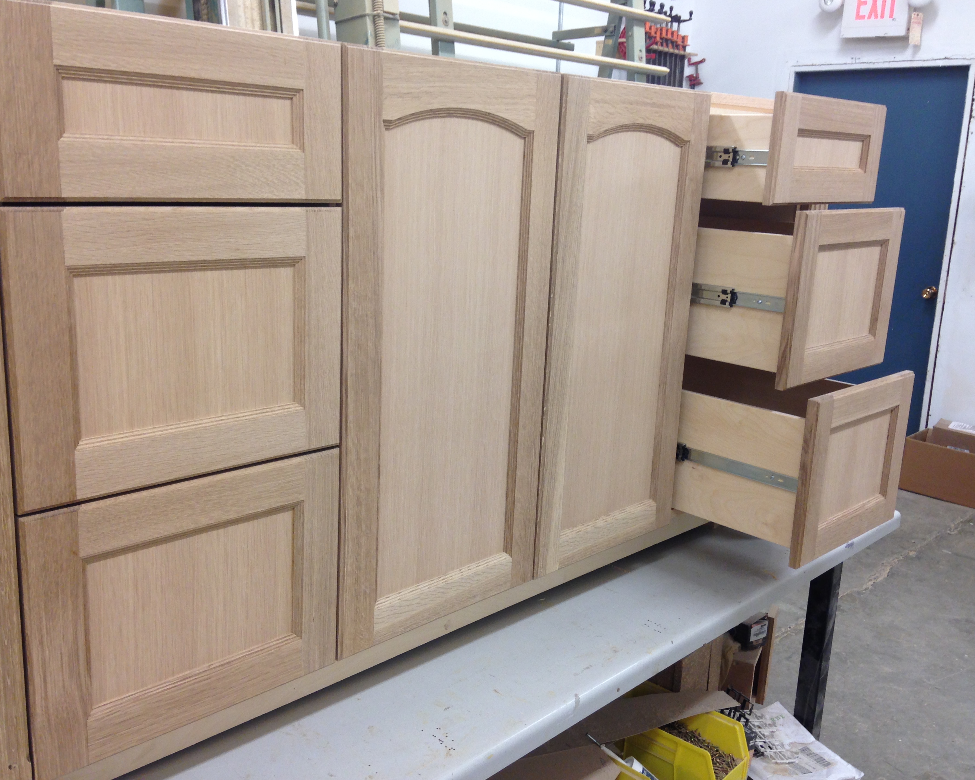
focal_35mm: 35
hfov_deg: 51.5
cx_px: 486
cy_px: 384
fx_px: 1010
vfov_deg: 42.2
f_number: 2.4
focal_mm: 4.12
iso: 64
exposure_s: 1/20
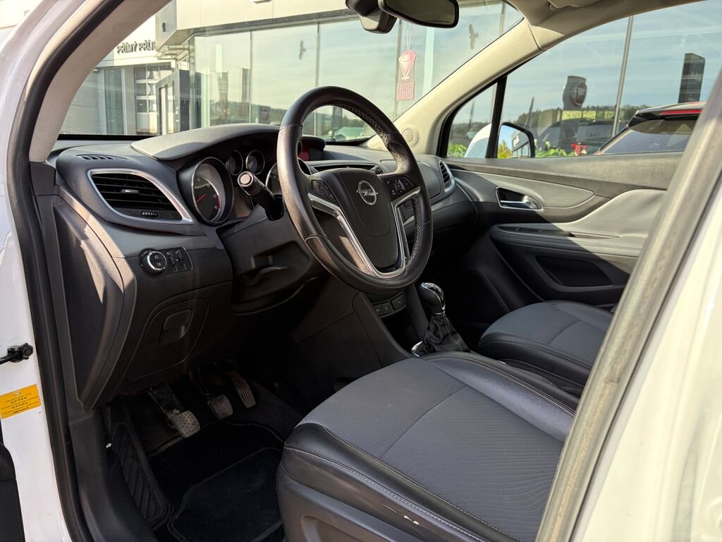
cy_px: 271
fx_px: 542
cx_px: 361
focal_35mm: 26
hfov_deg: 67.3
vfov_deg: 53.1
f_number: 1.6
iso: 64
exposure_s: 1/365
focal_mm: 5.96
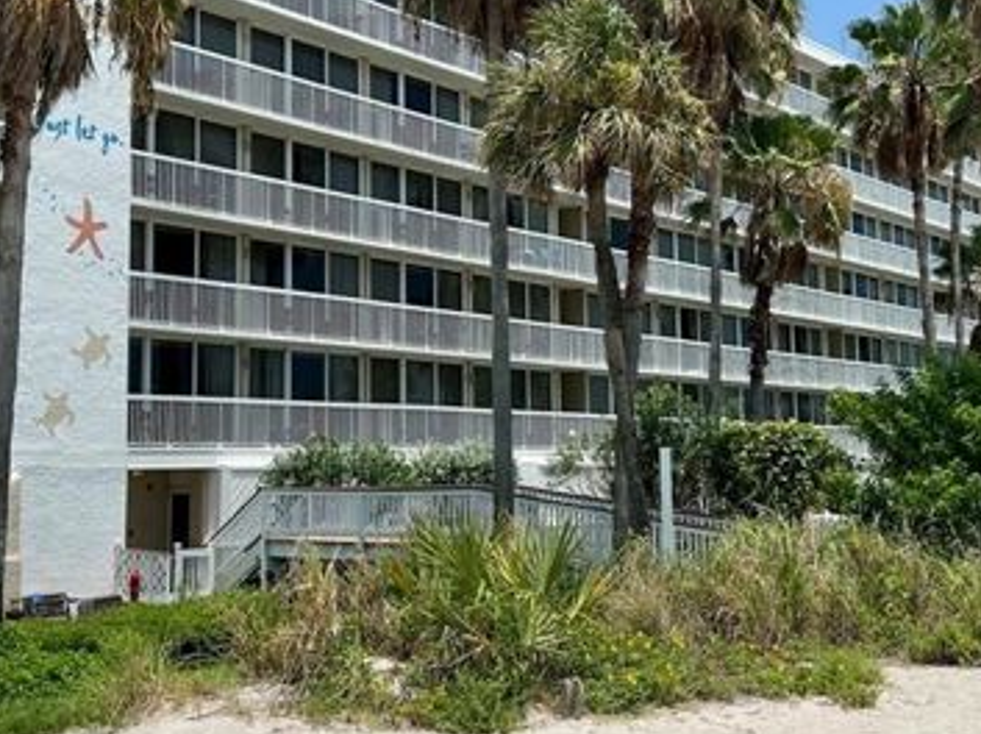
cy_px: 303
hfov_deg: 36.8
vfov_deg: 27.9
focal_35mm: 52
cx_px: 460
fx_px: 1472
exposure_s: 1/6211
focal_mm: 5.7
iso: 50
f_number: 1.5
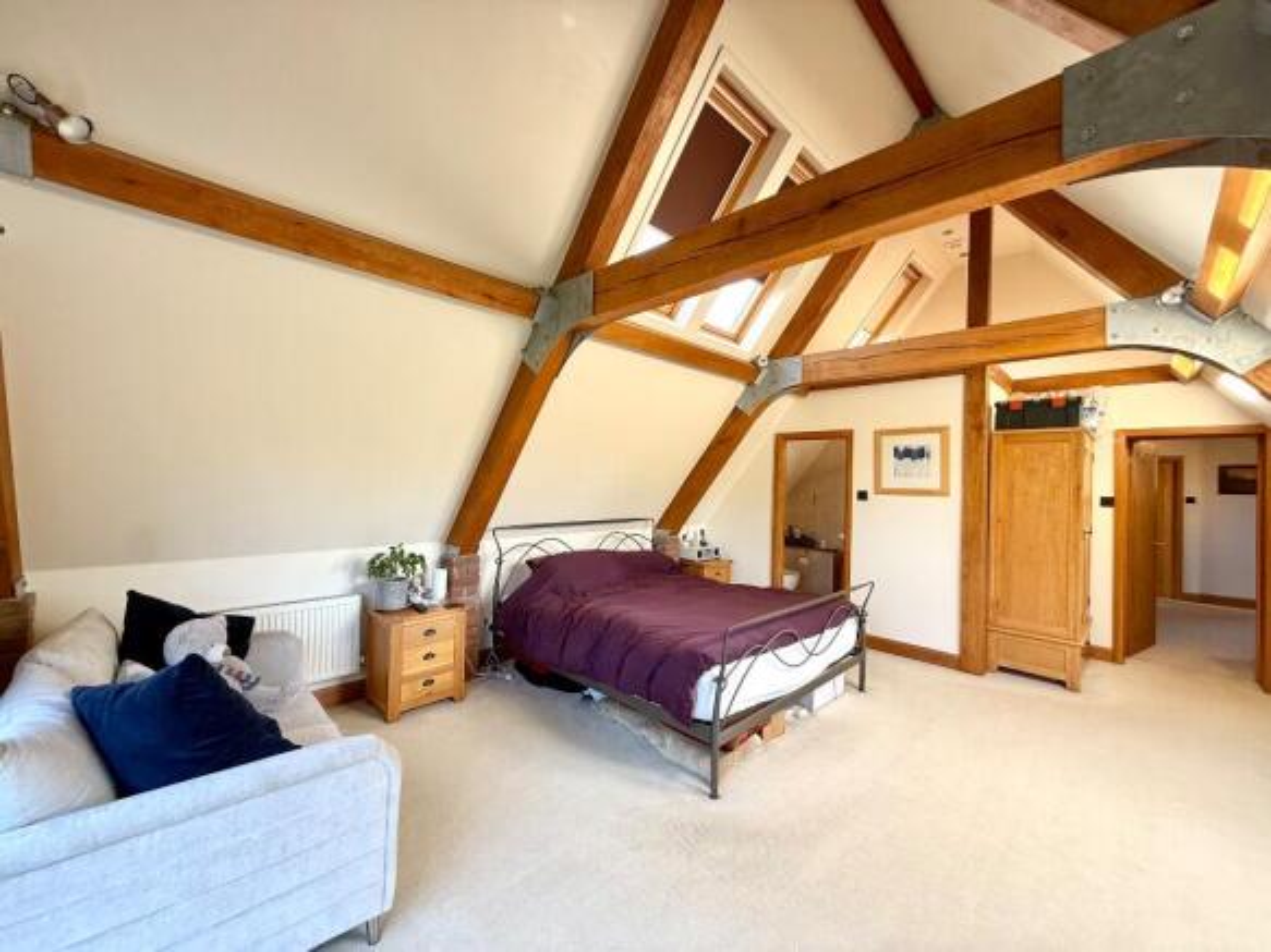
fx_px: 514
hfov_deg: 102.1
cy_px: 476
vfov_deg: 85.7
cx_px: 636
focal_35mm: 14
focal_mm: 2.22
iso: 100
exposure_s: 1/99
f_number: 2.2
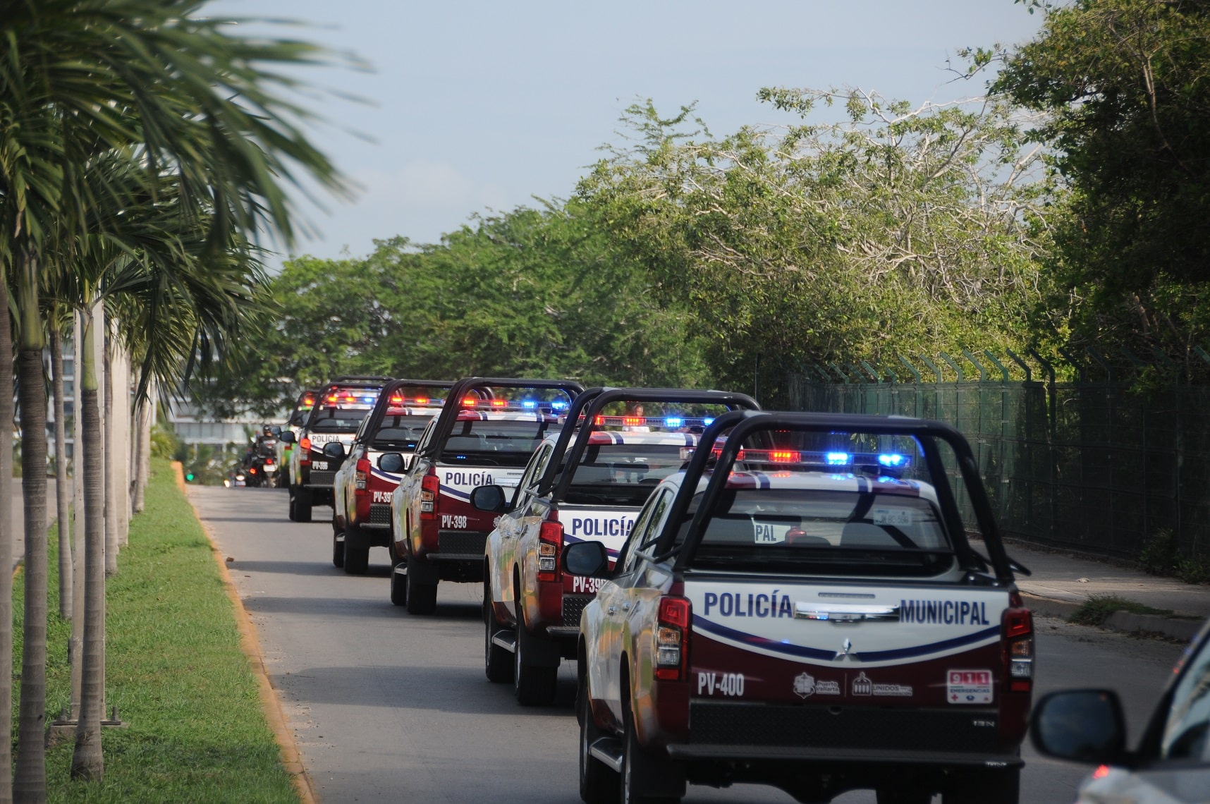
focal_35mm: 123
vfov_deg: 11.1
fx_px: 4129
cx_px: 605
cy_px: 402
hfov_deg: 16.7
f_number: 5
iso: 200
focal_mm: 82
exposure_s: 1/640
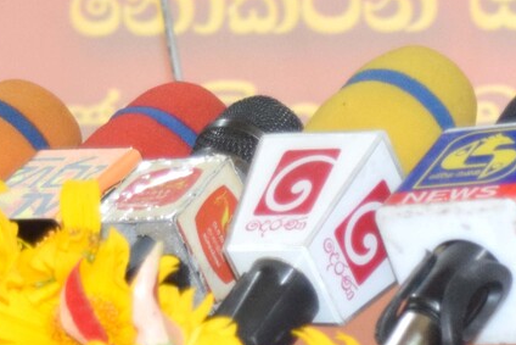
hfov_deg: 10.7
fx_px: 2738
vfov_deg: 7.2
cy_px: 267
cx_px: 388
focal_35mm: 191
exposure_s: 1/60
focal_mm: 36
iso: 1250
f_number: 4.8
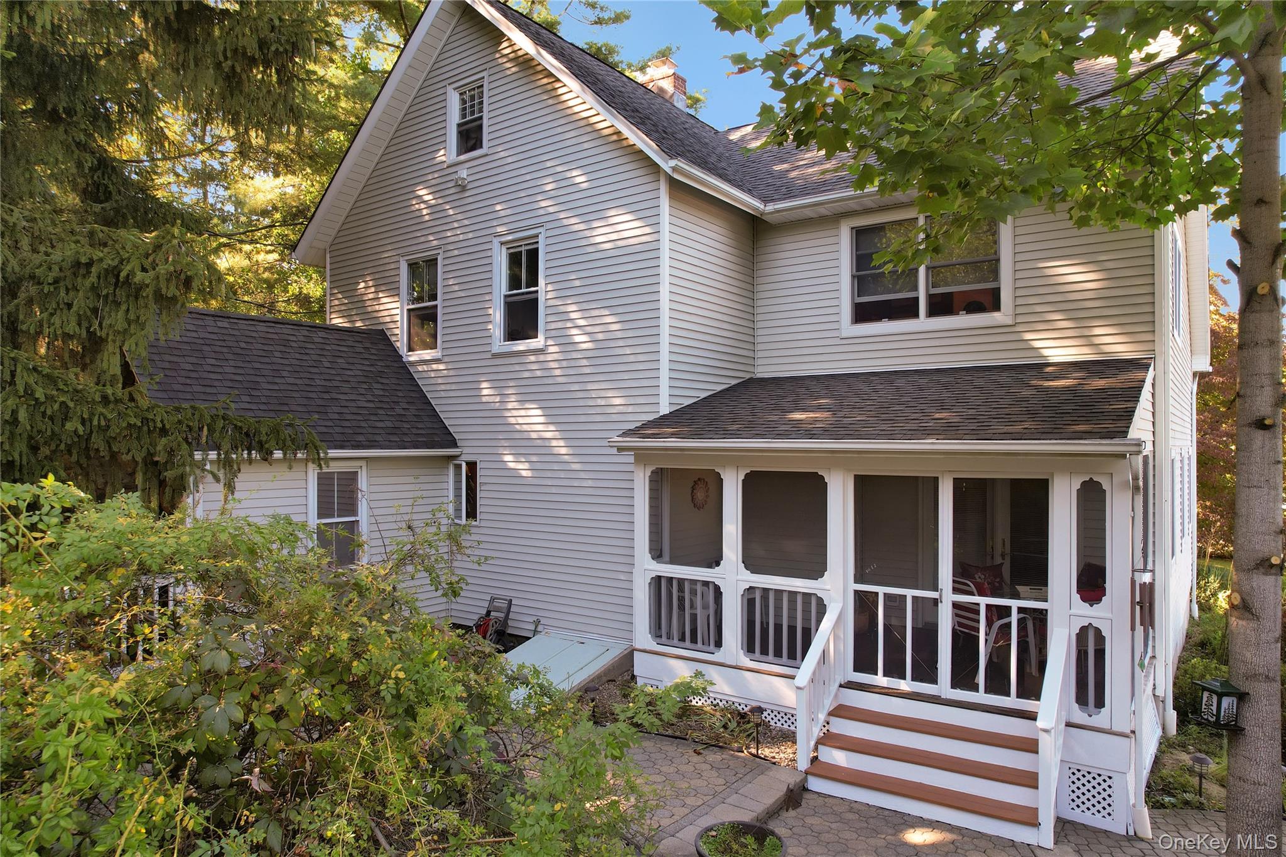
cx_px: 643
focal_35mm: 22
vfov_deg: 57.2
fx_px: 786
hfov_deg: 78.6
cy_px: 428
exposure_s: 1/160
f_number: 2.8
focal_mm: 8.38
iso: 120
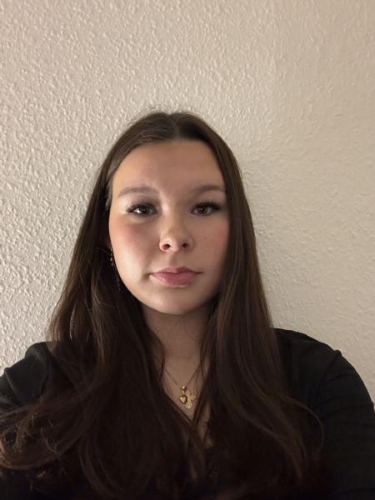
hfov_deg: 46.8
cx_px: 188
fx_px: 433
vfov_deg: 60.0
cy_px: 250
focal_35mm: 30
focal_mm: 2.69
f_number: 1.9
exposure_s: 1/29
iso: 400
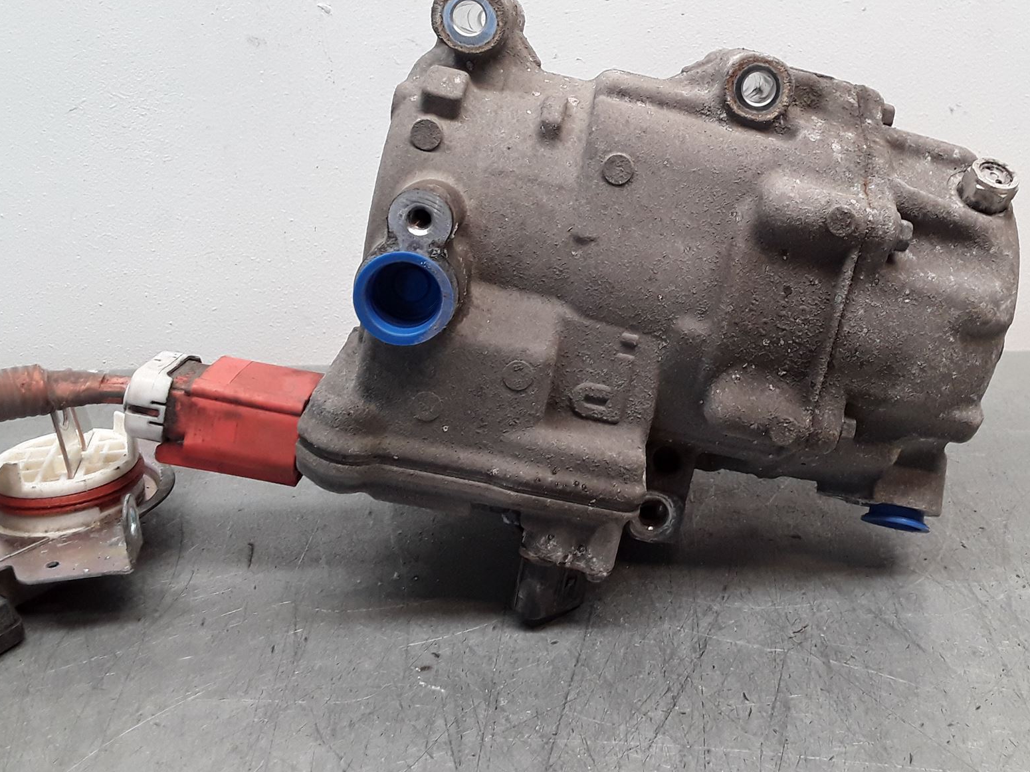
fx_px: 1101
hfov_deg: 49.5
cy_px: 315
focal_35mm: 37
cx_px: 663
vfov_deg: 38.5
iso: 80
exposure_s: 1/100
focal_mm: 2.91
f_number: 1.9
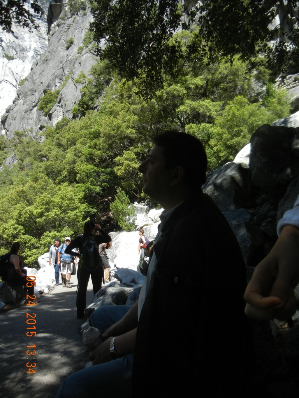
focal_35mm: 30
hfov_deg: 46.8
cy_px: 199
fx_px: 346
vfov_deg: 60.0
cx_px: 150
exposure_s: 1/623
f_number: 3.5
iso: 160
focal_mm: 5.4
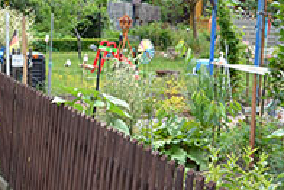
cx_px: 89
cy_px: 60
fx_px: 616
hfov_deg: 25.8
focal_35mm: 78
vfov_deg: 17.5
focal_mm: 24
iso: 100
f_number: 5.6
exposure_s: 1/125
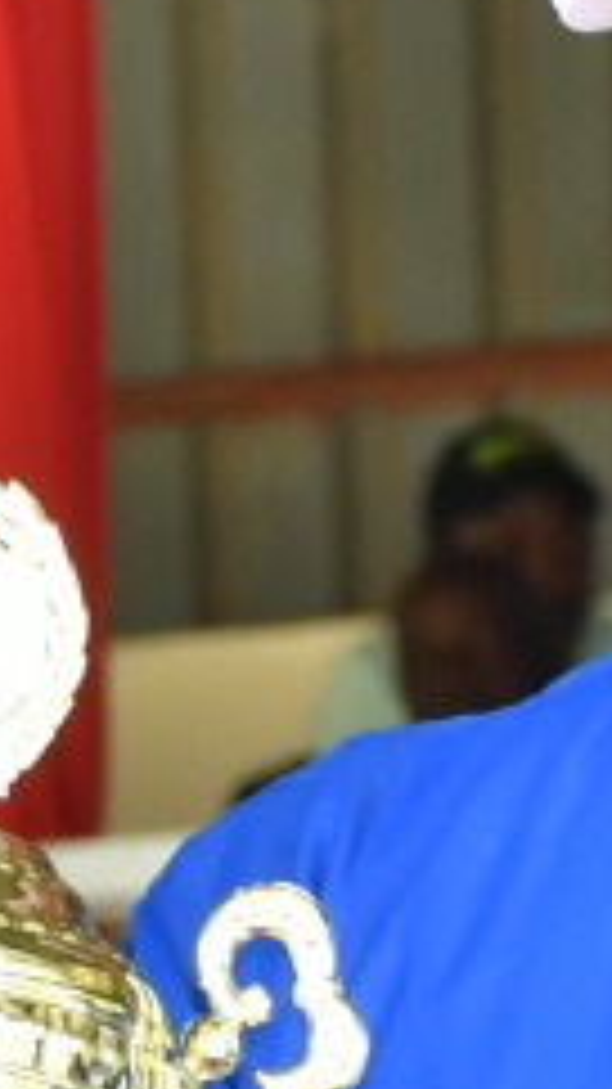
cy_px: 1714
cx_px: 1026
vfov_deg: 4.1
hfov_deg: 2.3
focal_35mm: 527
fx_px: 15214
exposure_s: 1/160
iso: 400
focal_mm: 50
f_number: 5.6
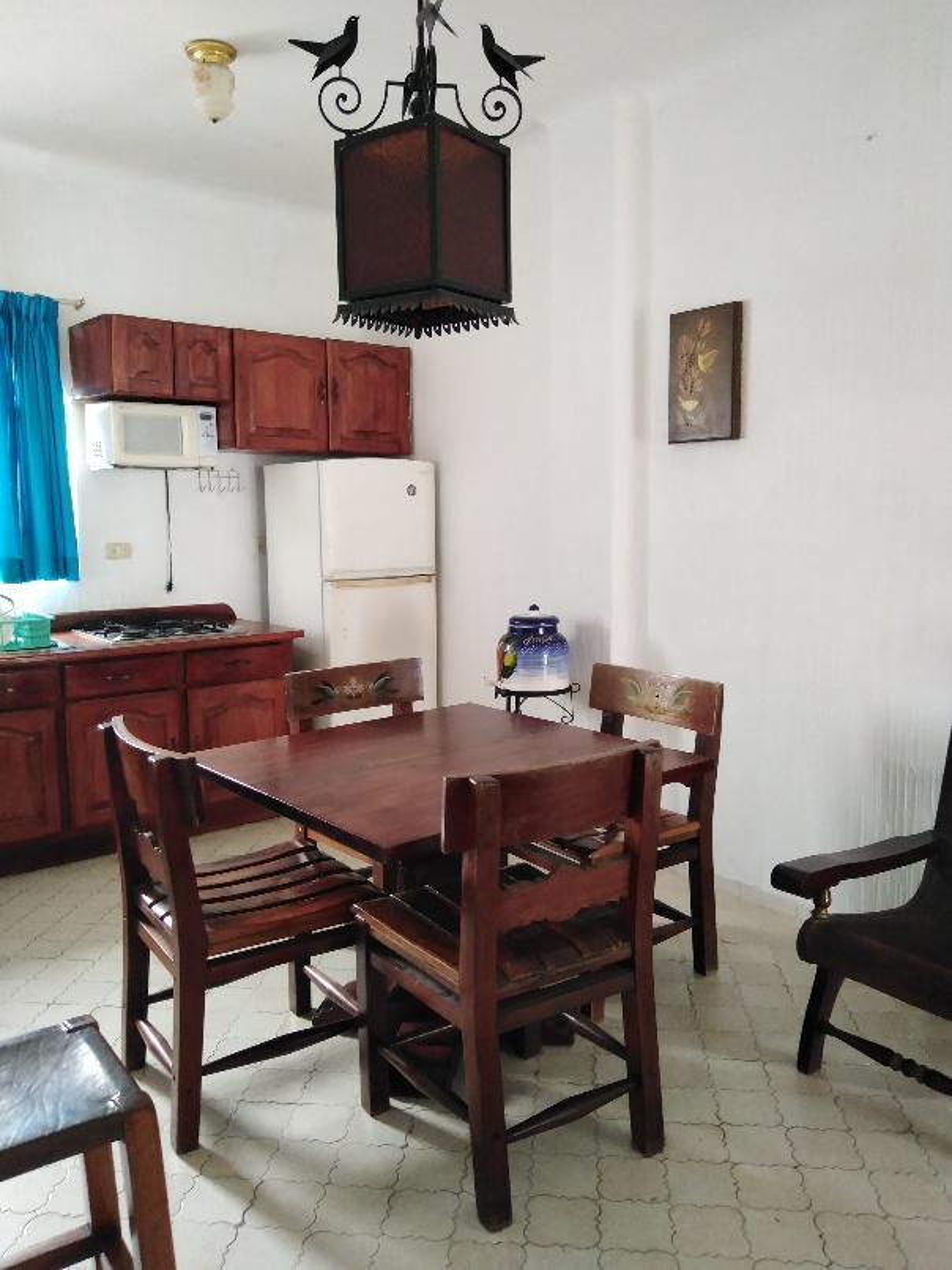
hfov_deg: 53.1
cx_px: 476
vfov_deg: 67.3
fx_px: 953
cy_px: 635
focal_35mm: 26
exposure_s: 1/20
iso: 375
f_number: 1.8
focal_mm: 3.59
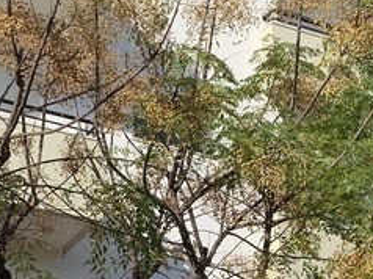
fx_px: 1206
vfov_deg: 13.1
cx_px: 168
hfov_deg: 17.6
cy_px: 241
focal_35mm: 112
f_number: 1.8
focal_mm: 4.25
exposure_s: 1/1953
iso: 25
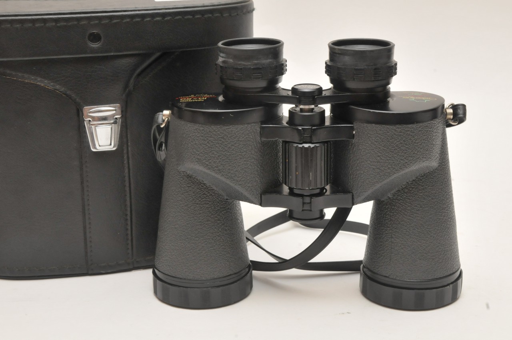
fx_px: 1023
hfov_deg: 28.1
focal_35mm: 72
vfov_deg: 18.9
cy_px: 170
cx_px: 256
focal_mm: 48
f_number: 14
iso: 1000
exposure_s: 1/100
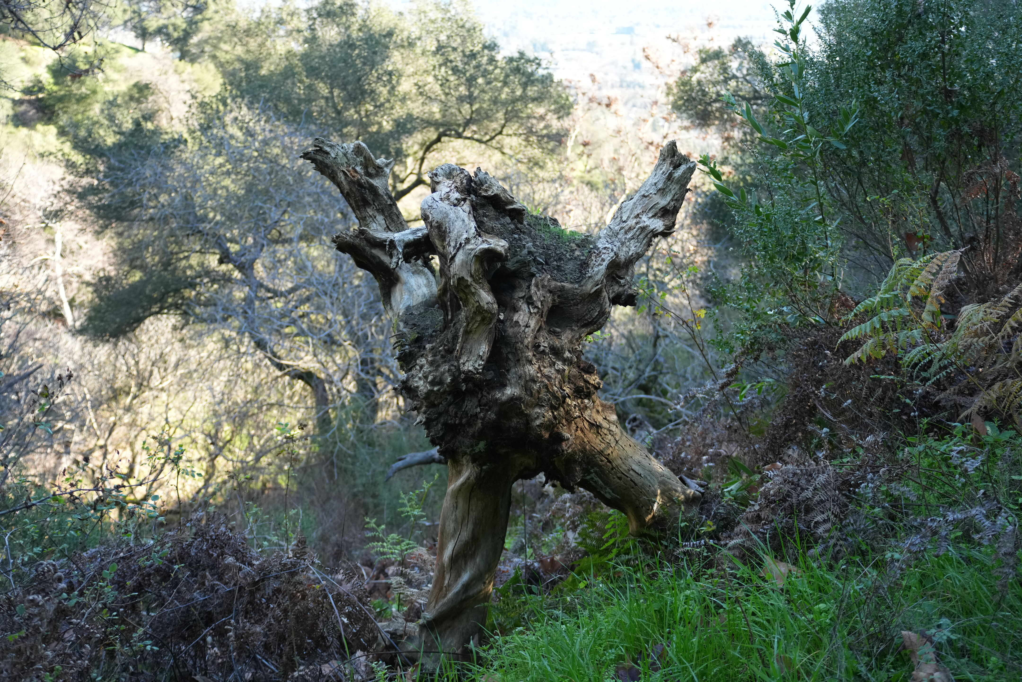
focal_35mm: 37
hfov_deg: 51.9
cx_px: 511
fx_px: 1050
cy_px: 341
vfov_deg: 35.9
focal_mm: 37
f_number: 4.5
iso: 2000
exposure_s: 1/640
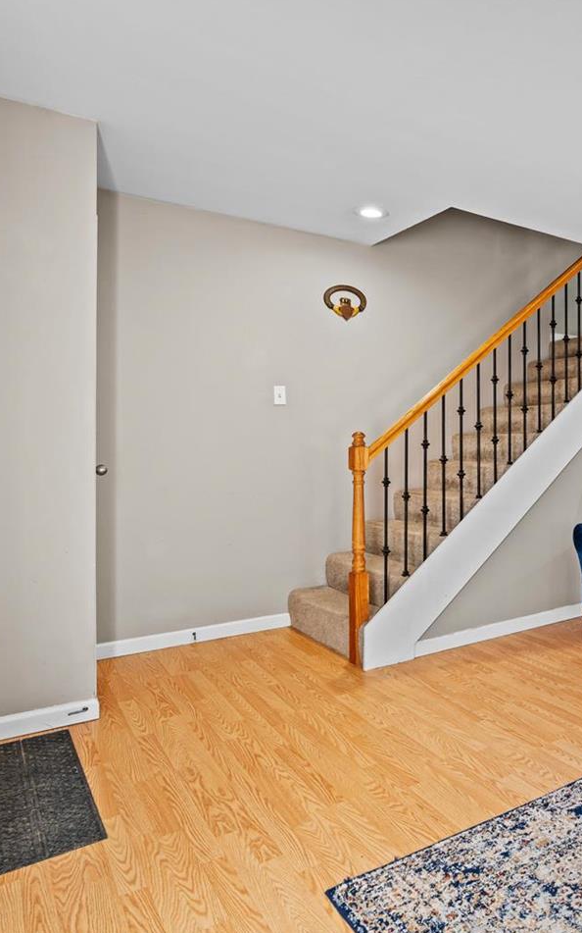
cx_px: 524
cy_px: 464
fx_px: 640
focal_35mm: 25
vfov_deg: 72.1
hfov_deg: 44.5
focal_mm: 14.7
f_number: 8
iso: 100
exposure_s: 1/6
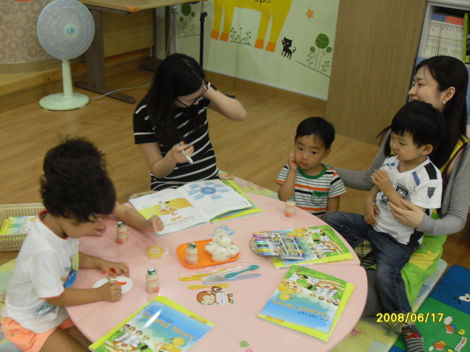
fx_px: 502
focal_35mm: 37
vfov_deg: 38.7
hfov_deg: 50.1
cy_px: 176
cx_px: 235
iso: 200
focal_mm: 6.3
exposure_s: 1/30
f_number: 2.8
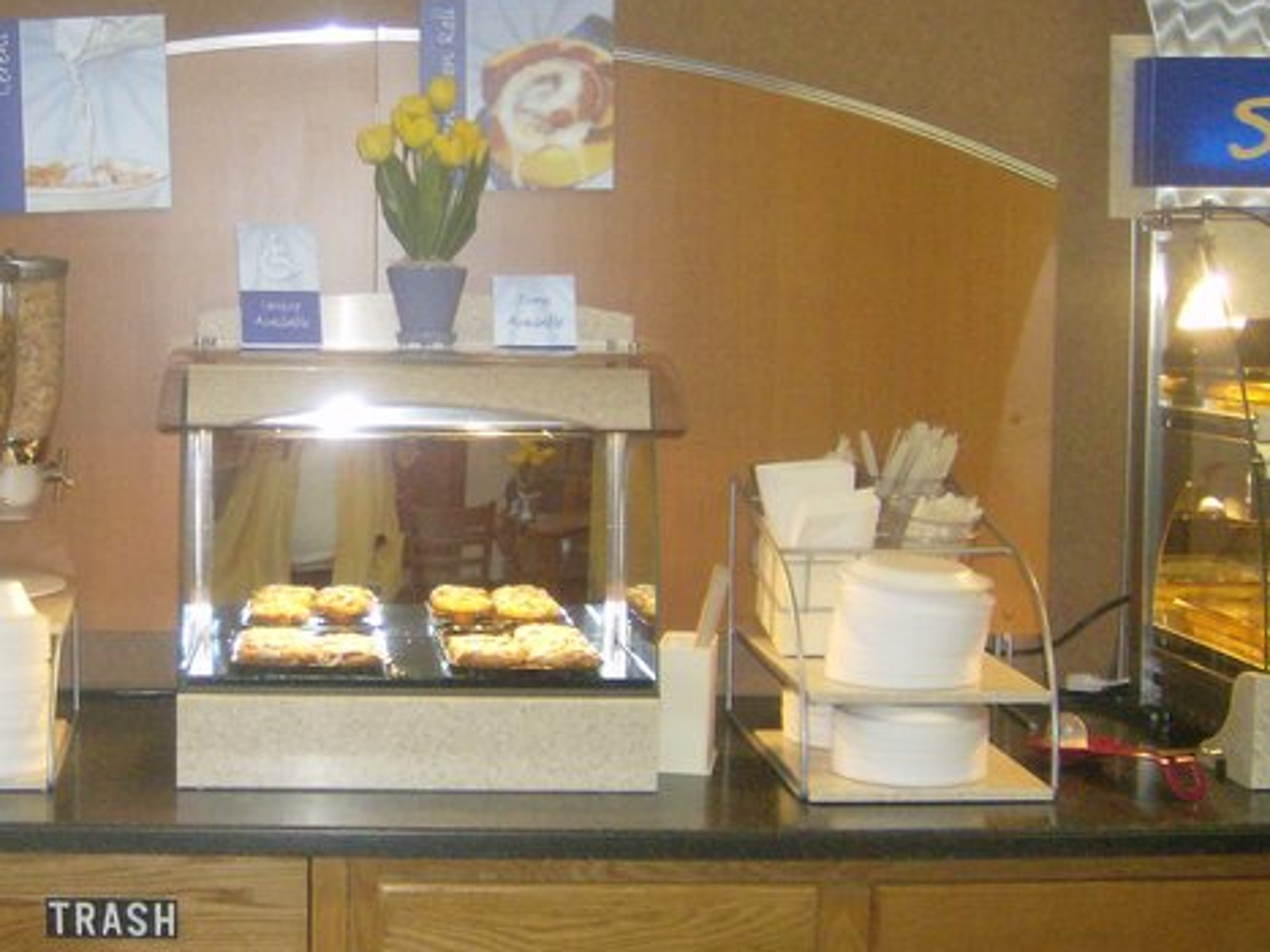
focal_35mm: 62
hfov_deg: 30.3
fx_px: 2274
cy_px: 452
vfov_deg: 23.6
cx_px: 215
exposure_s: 1/60
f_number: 2.8
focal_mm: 6
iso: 200
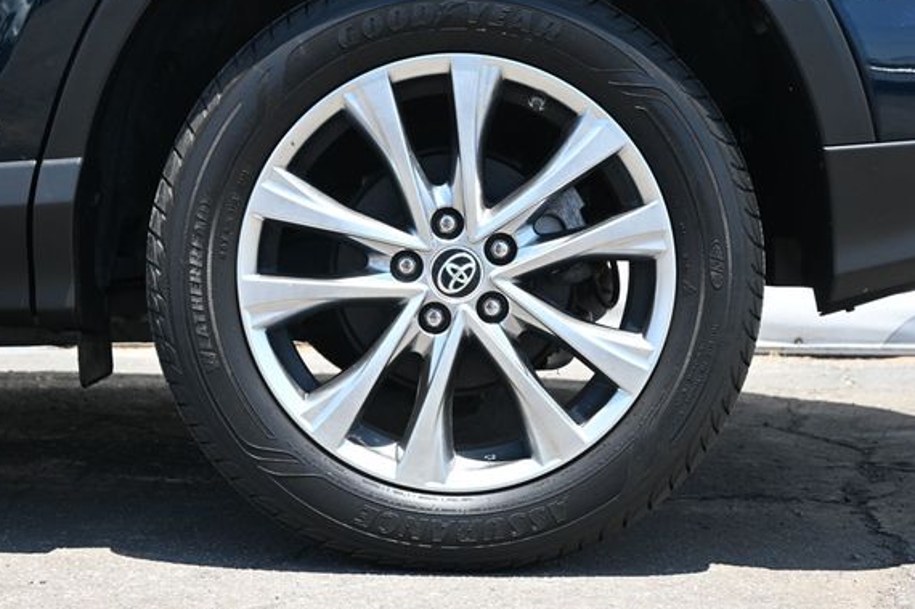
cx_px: 441
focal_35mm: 64
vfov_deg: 21.2
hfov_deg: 31.4
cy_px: 268
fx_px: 1625
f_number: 5.6
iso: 400
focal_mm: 38
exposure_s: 1/250
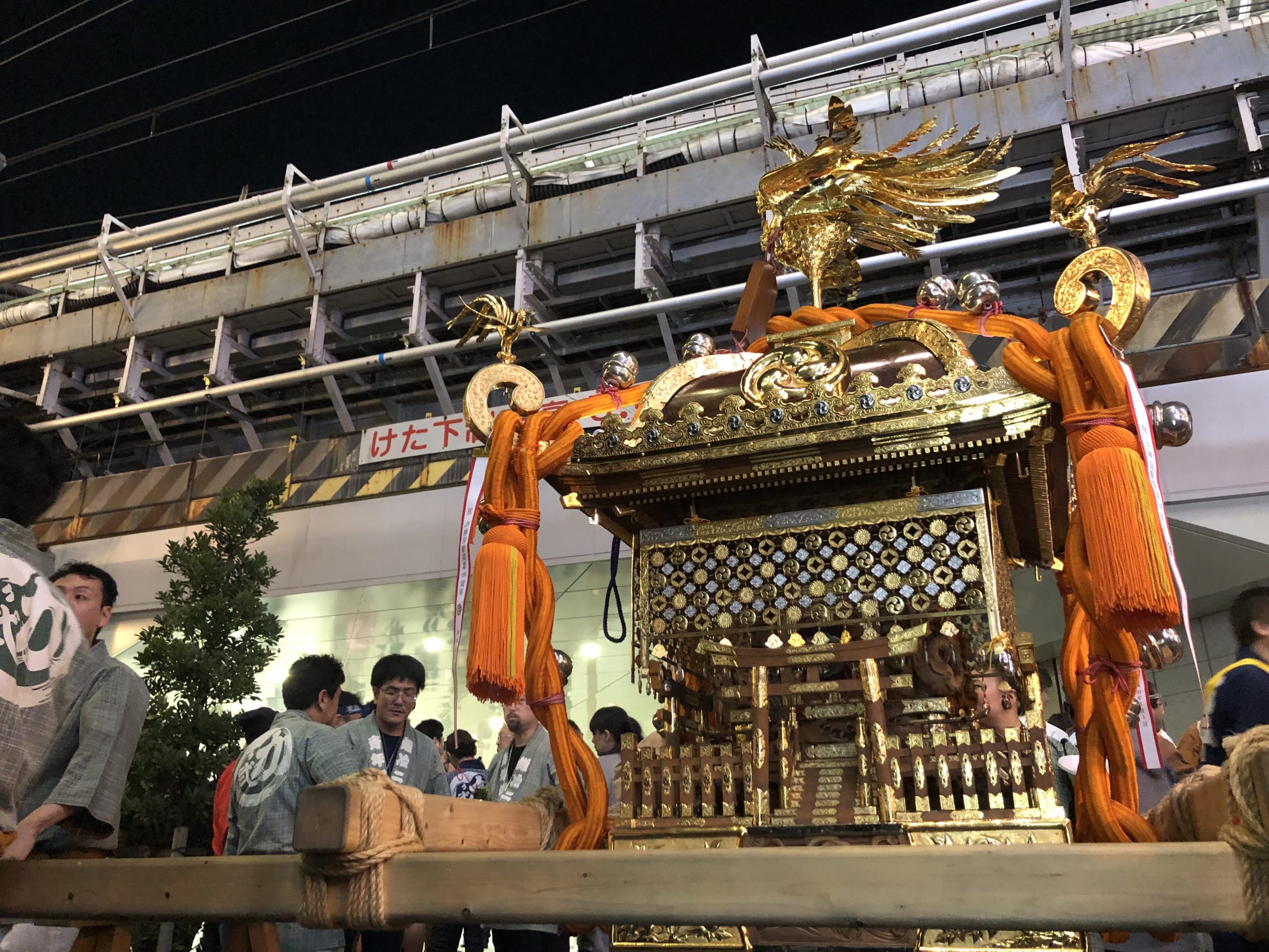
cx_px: 634
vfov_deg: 49.7
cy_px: 476
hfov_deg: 63.4
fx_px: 1026
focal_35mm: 28
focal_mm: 3.99
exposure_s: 1/6
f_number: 1.8
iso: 80
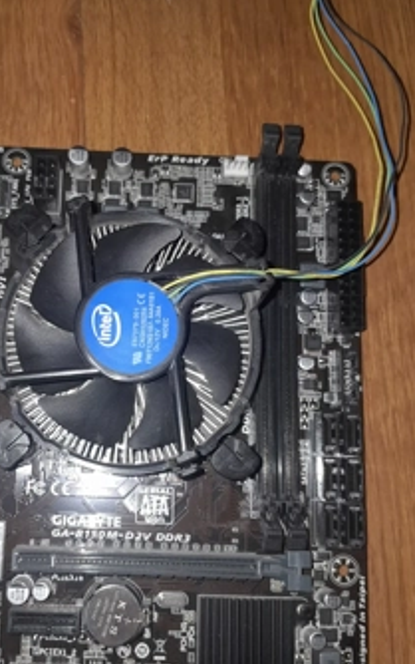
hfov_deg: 37.8
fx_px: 597
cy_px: 362
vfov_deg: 58.0
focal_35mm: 33
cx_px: 129
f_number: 1.8
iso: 80
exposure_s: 1/50
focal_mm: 3.98
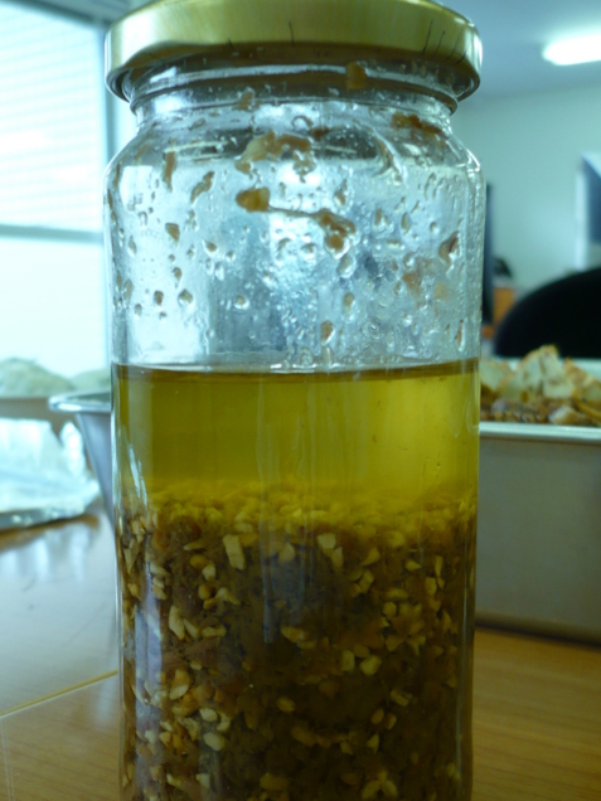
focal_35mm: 44
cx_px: 294
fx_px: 1019
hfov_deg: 32.9
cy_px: 445
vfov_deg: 42.9
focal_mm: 5.8
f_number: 2.8
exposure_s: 1/40
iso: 100
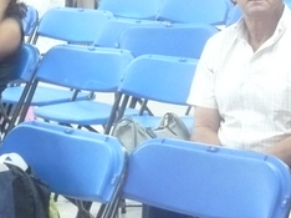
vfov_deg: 9.6
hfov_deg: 12.8
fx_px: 1293
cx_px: 189
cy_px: 24
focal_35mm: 154
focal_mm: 7.5
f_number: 3.2
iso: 400
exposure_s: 1/8
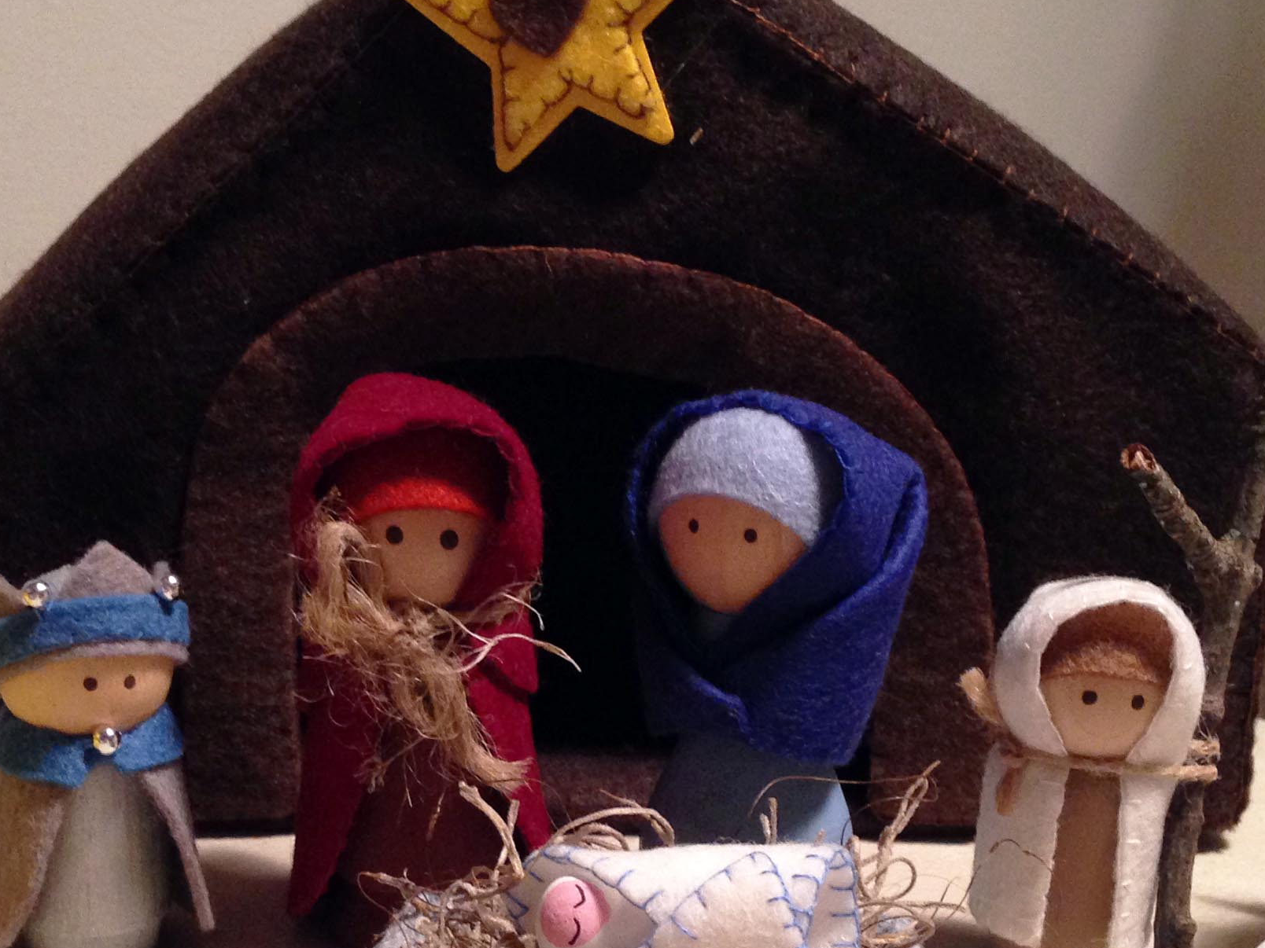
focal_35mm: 67
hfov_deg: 28.9
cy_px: 652
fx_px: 2448
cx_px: 562
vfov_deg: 21.8
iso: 200
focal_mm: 4.12
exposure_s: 1/20
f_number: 2.4
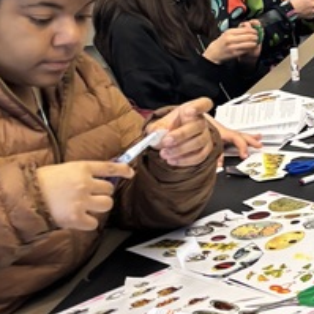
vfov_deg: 14.4
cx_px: 584
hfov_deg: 13.2
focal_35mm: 118
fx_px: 1211
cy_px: -38
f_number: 1.6
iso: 100
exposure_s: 1/60
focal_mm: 5.96
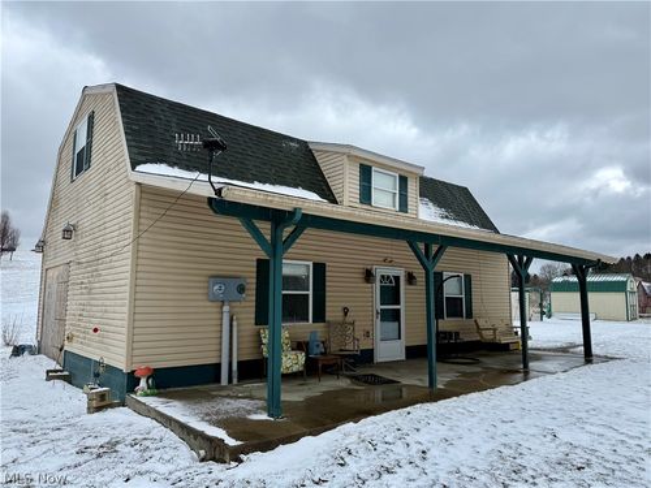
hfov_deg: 71.6
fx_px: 451
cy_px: 244
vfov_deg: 56.8
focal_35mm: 24
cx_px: 326
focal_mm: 6.76
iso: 80
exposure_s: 1/6173
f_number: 1.78
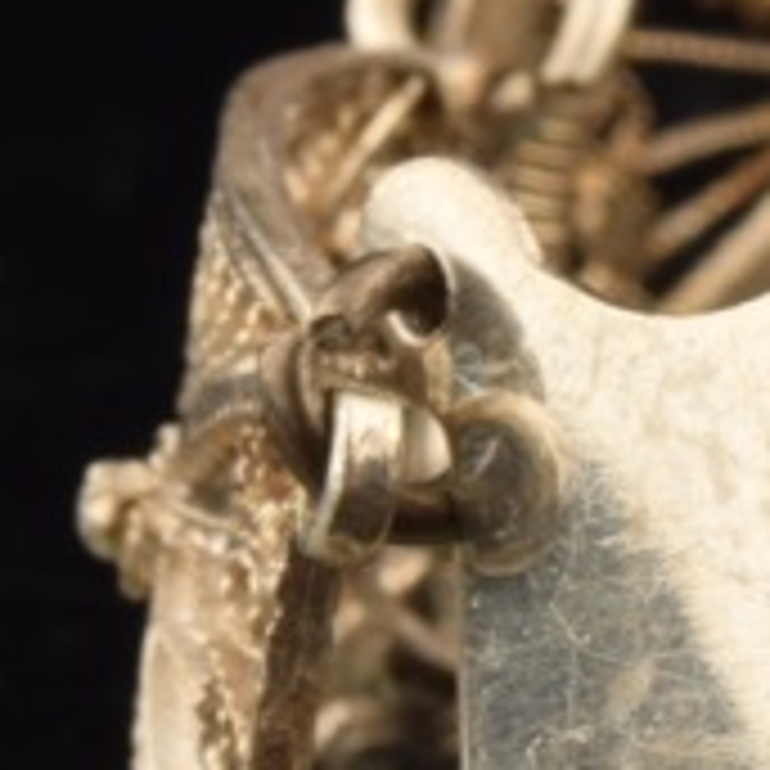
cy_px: 597
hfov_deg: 3.9
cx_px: 1328
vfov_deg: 3.9
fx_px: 11274
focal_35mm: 448
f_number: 22
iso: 100
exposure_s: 1/125
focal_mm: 60
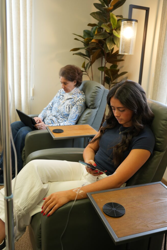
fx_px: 216
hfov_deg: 42.3
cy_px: 125
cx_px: 83
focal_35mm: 31
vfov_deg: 60.3
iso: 800
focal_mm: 30
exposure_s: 1/125
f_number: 4
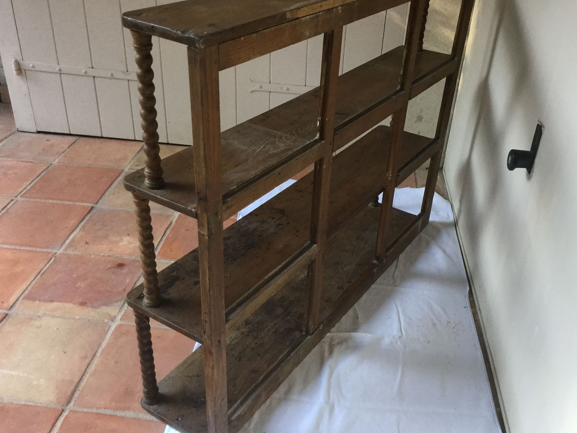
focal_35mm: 35
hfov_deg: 52.5
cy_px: 221
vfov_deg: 40.7
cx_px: 323
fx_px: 583
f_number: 2.4
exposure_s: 1/33
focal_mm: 3.3
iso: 50
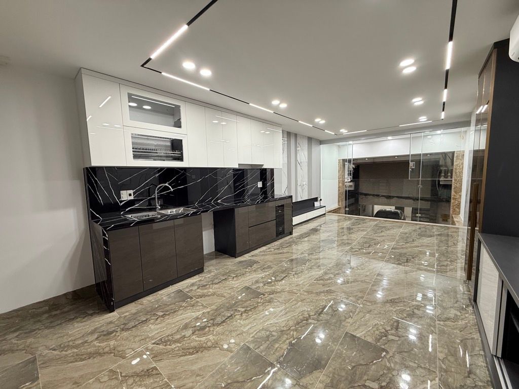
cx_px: 260
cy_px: 194
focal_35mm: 14
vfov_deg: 85.7
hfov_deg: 102.1
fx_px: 210
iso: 125
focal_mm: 2.22
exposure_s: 1/100
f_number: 2.2
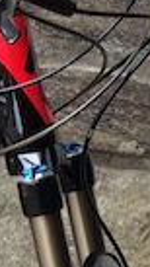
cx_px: -142
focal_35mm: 184
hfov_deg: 6.4
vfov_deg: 11.3
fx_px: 1302
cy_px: 370
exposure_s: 1/120
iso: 64
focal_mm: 4.15
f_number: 2.2
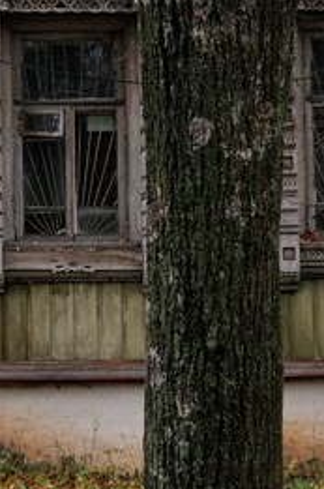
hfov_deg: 11.0
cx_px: 78
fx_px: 1681
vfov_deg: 16.5
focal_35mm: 124
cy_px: 210
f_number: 5.6
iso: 400
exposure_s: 1/250
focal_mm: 24
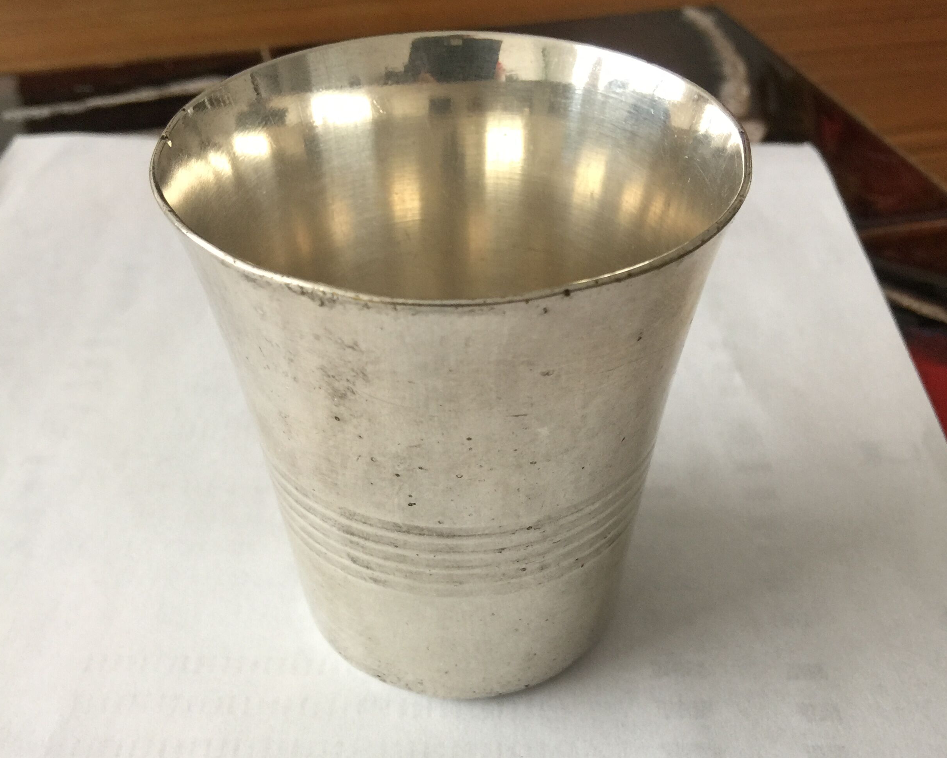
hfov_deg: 47.9
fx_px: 1065
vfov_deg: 38.5
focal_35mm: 38
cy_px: 535
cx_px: 474
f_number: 2.2
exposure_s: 1/33
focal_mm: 4.15
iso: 50
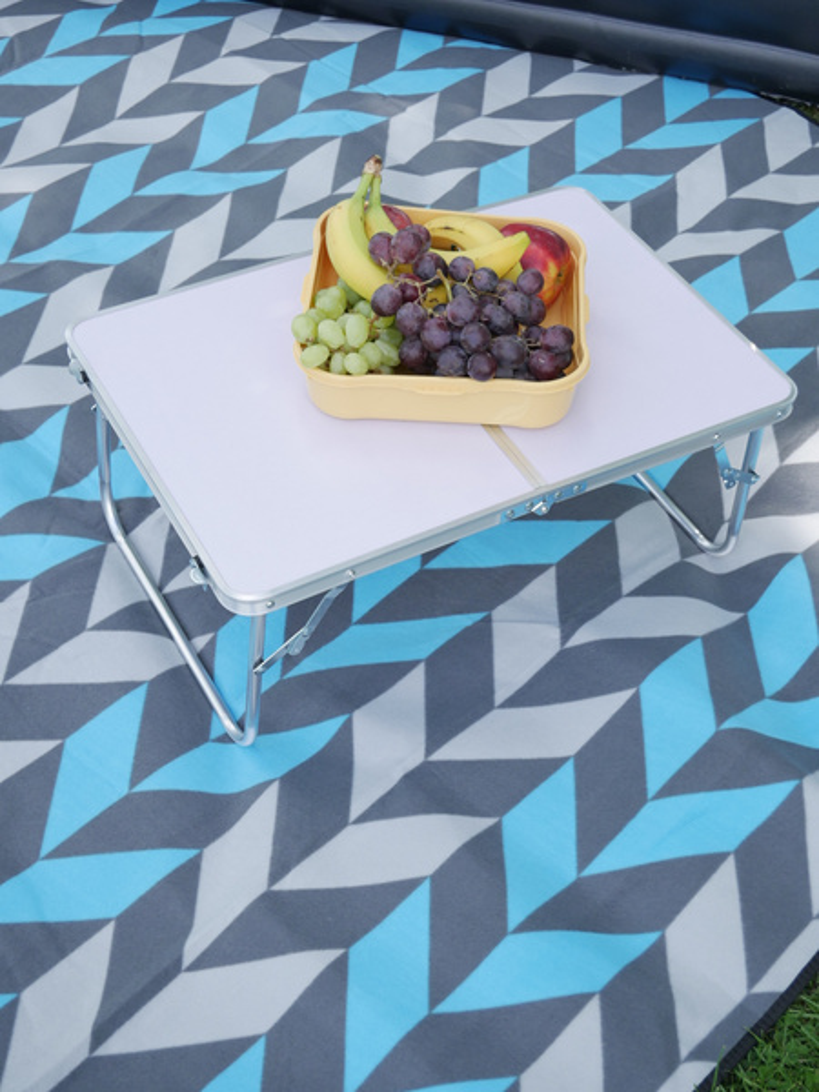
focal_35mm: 50
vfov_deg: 38.2
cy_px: 546
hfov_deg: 29.1
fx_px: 1577
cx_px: 410
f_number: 5.5
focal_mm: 25
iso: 400
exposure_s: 1/400
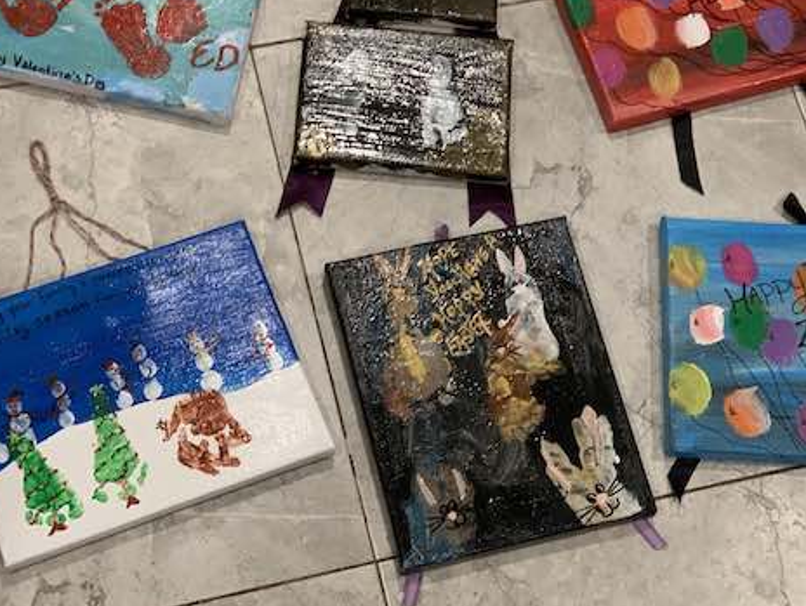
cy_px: 192
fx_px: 1958
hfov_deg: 23.2
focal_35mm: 84
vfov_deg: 17.5
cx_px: 459
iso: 160
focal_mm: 6
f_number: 2.4
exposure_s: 1/60
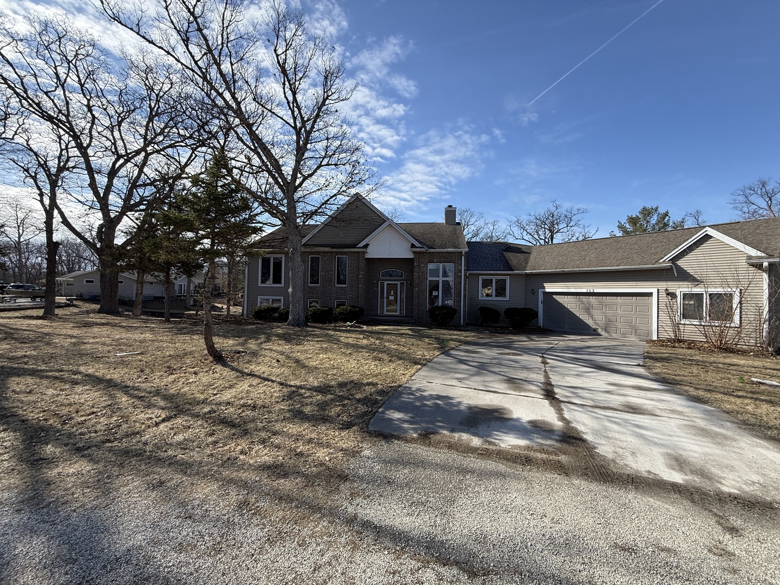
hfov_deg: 102.1
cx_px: 390
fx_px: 315
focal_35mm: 14
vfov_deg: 85.7
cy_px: 292
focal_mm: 2.22
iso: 50
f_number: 2.2
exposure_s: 1/1534
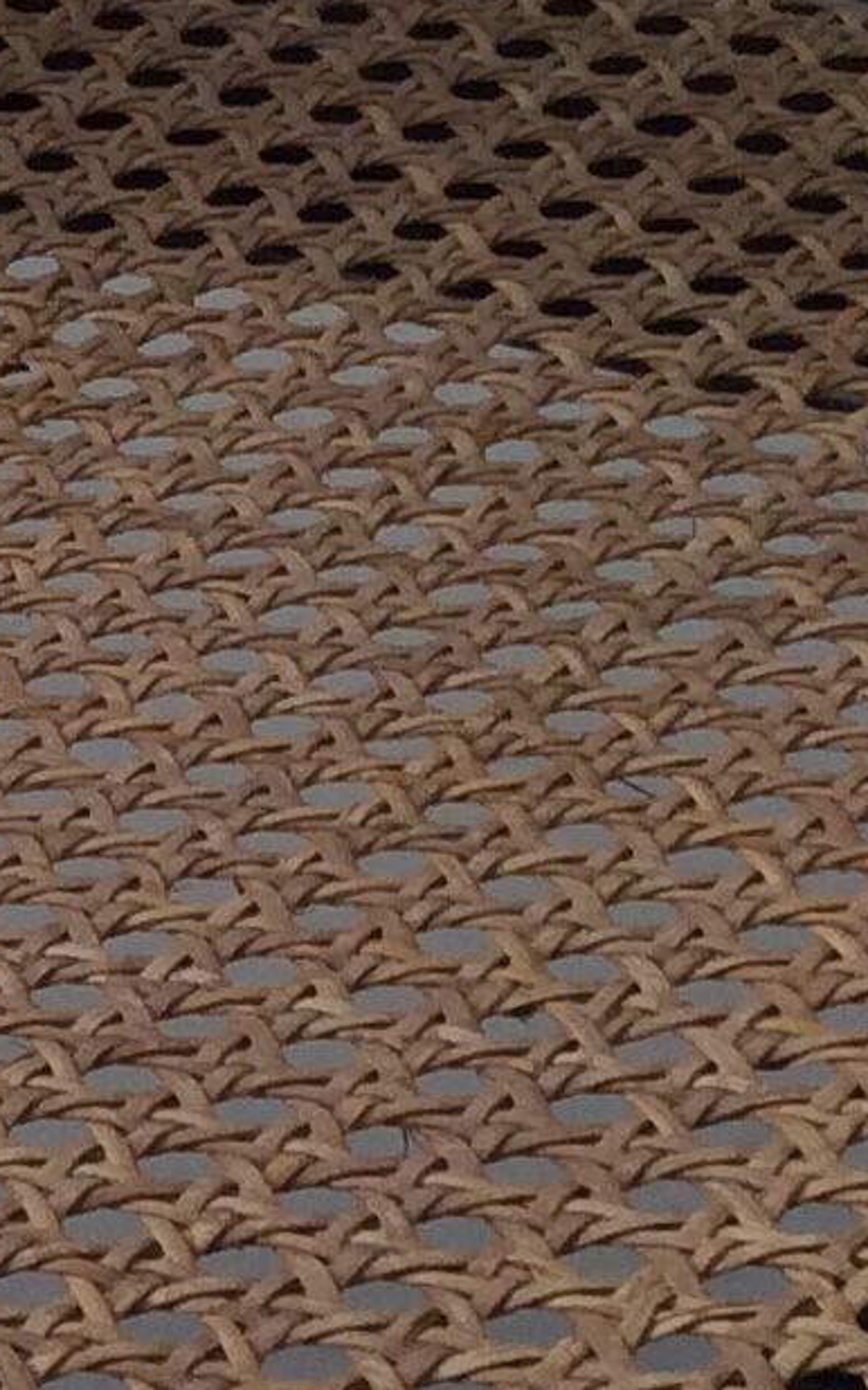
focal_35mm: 142
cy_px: 1687
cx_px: -657
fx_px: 5377
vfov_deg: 14.3
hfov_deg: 8.9
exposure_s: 1/50
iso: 40
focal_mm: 3.3
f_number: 2.4
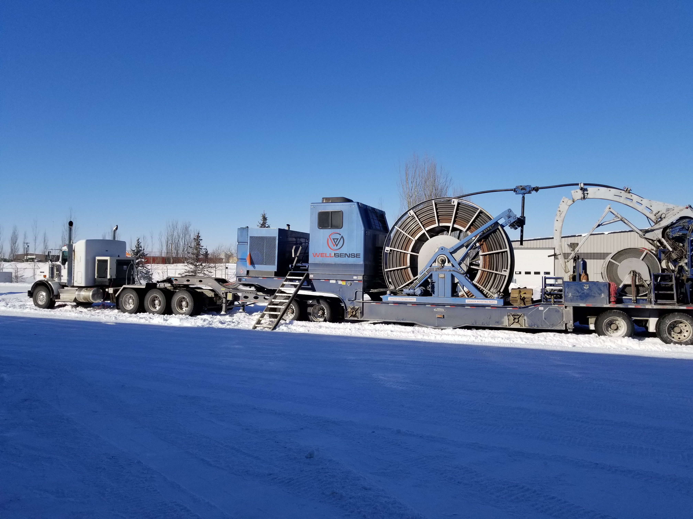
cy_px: 260
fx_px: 521
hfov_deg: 67.3
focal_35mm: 26
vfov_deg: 53.1
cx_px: 346
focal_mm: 4.25
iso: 50
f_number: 1.7
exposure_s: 1/5344
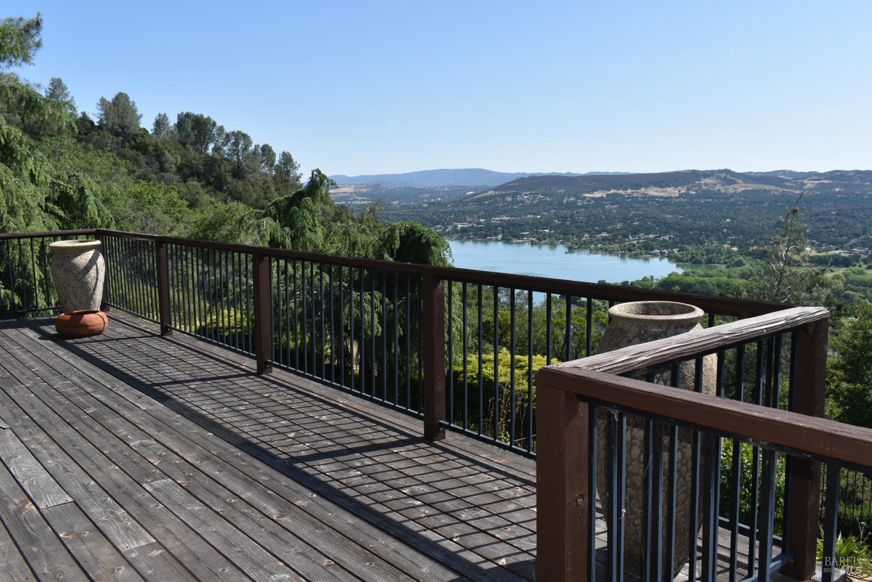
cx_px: 436
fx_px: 763
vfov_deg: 41.7
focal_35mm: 32
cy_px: 291
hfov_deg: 59.5
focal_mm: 21
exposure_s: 1/200
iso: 100
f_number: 10
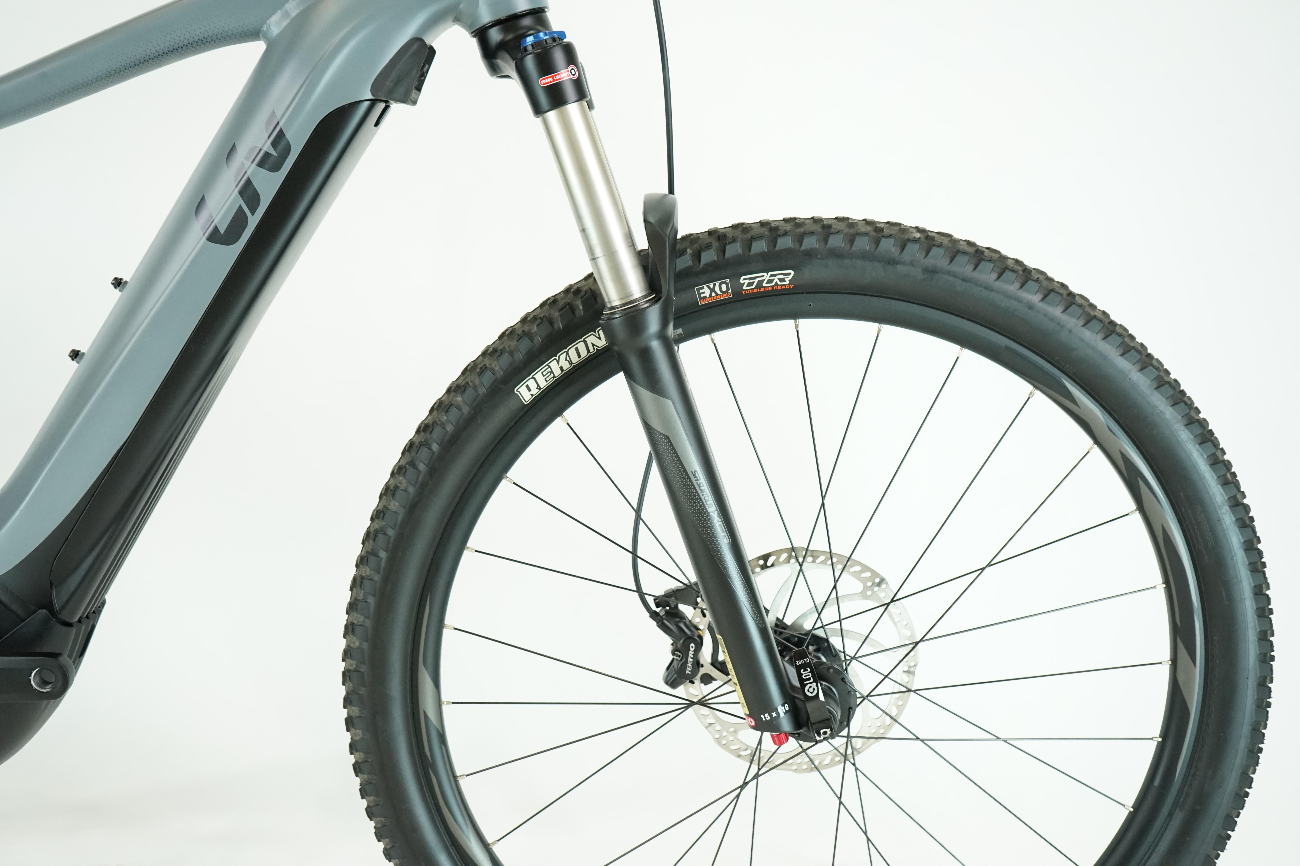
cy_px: 433
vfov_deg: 38.9
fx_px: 1228
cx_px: 650
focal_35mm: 34
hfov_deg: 55.8
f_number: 5.6
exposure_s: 1/200
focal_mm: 34
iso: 2500
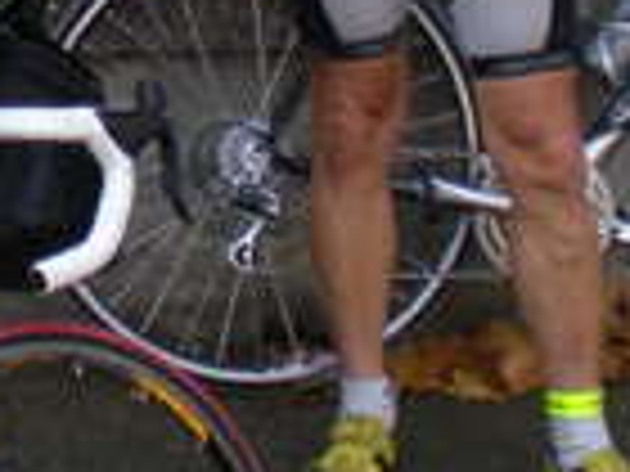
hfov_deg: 12.0
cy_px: -346
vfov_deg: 8.8
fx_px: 2967
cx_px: 4
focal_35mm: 163
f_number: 3.1
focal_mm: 6.3
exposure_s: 1/187
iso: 64
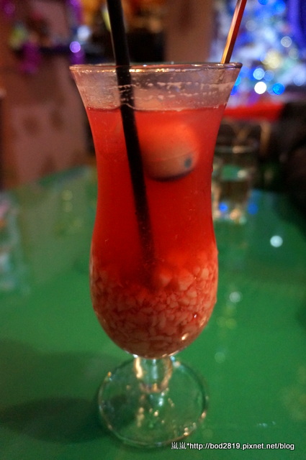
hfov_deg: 45.6
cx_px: 153
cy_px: 230
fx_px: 364
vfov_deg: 64.6
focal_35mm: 28
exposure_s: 1/60
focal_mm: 19
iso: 3200
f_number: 4
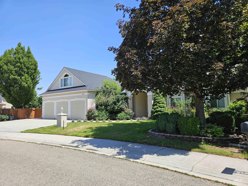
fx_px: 165
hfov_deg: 73.9
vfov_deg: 58.9
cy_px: 93
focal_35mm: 23
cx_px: 124
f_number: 1.8
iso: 32
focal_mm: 5.4
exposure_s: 1/1493
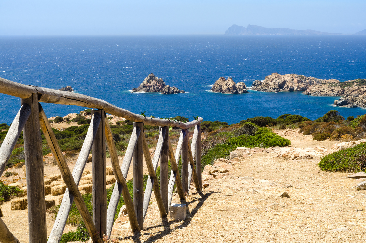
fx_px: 761
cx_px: 183
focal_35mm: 75
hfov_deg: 27.0
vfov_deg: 18.1
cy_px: 122
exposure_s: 1/125
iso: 100
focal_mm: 50
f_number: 11
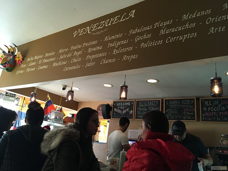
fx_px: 191
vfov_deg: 48.3
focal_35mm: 29
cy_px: 86
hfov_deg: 61.6
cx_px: 114
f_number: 2.2
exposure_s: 1/30
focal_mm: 4.15
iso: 160
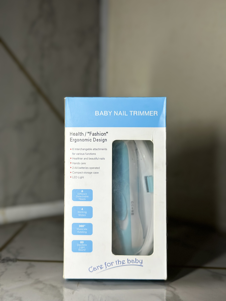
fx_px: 418
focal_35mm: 48
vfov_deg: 39.7
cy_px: 150
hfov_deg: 30.3
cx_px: 113
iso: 125
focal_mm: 6.86
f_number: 1.78
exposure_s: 1/60
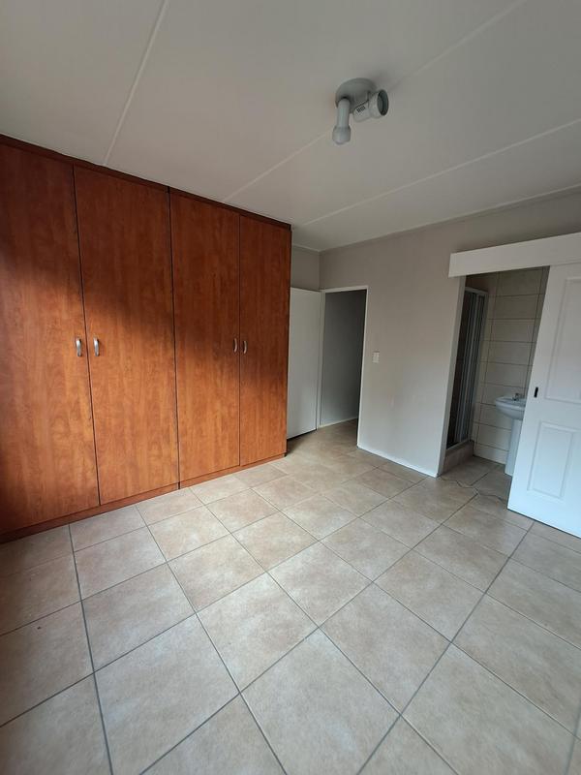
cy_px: 388
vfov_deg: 106.2
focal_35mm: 13
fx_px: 291
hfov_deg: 89.9
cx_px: 290
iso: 80
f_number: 2.2
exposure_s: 1/40
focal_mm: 1.42
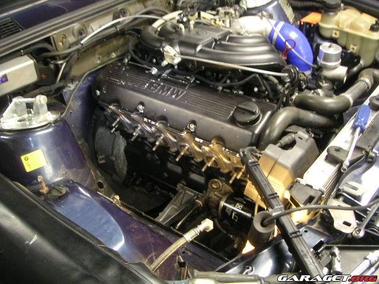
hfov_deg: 49.0
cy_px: 142
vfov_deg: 37.7
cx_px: 190
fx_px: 416
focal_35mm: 38
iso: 100
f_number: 2.8
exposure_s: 1/6
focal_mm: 6
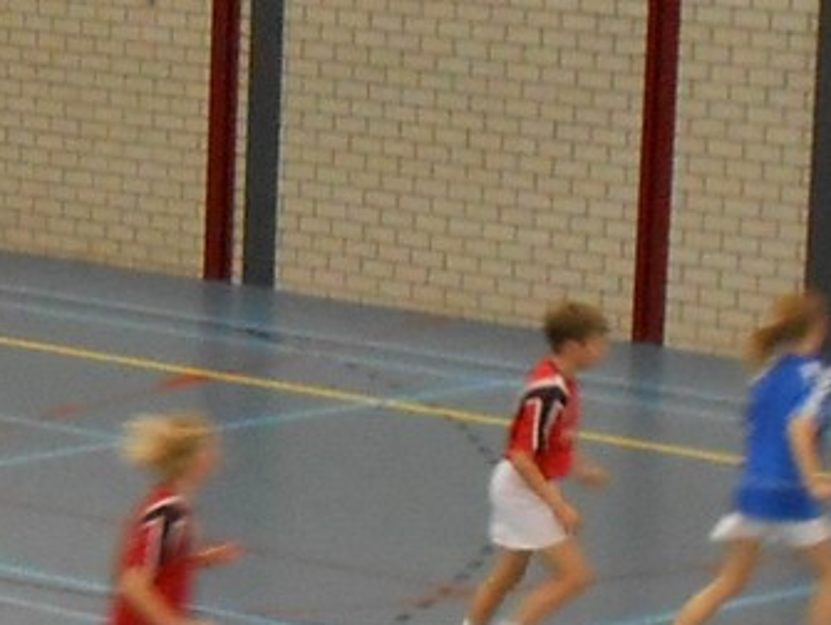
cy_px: 437
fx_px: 2788
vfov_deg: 12.8
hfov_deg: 16.9
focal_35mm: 116
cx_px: 226
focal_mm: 6.8
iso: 320
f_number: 4.2
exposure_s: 1/30
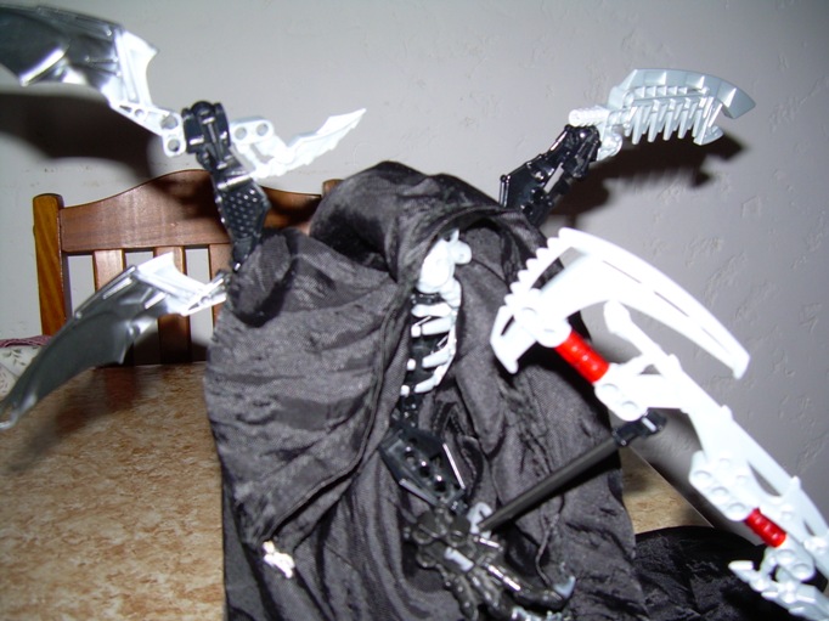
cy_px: 310
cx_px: 414
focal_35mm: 38
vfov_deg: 37.7
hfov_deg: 49.0
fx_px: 910
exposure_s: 1/60
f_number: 2.8
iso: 50
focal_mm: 6.3
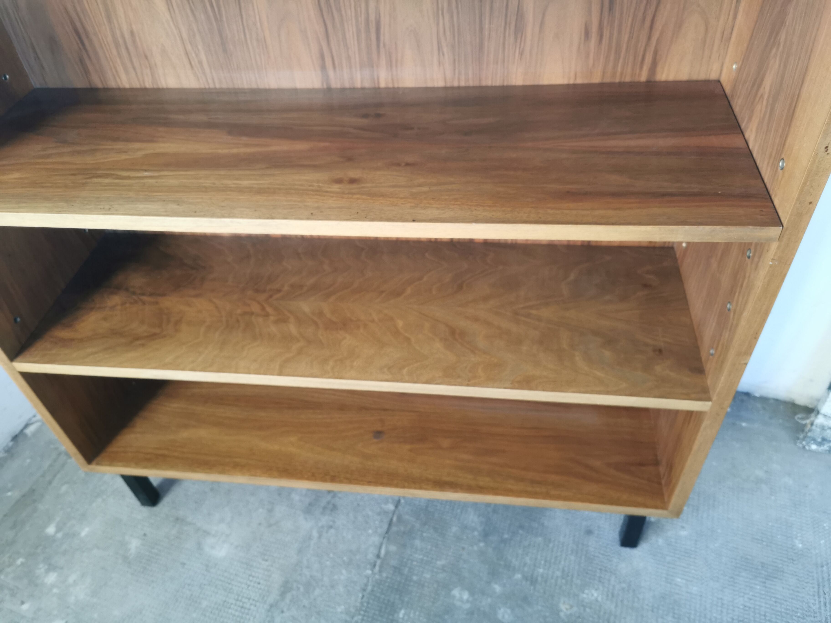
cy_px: 312
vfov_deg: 51.4
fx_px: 648
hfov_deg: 65.3
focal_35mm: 27
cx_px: 416
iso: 160
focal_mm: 5.56
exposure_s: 1/50
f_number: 1.6
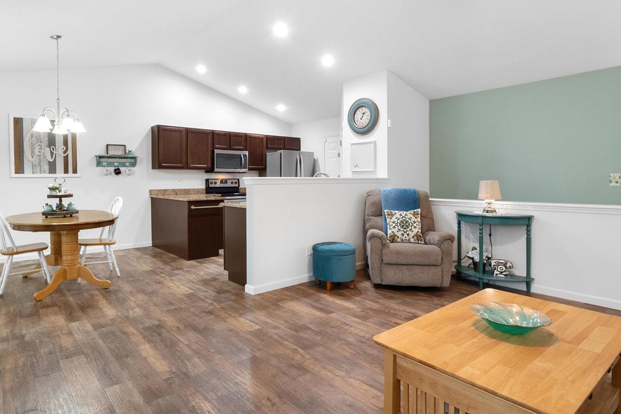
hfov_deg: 83.8
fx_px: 345
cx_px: 286
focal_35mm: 20
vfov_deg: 61.8
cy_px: 187
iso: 400
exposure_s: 1/3
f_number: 8
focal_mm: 8
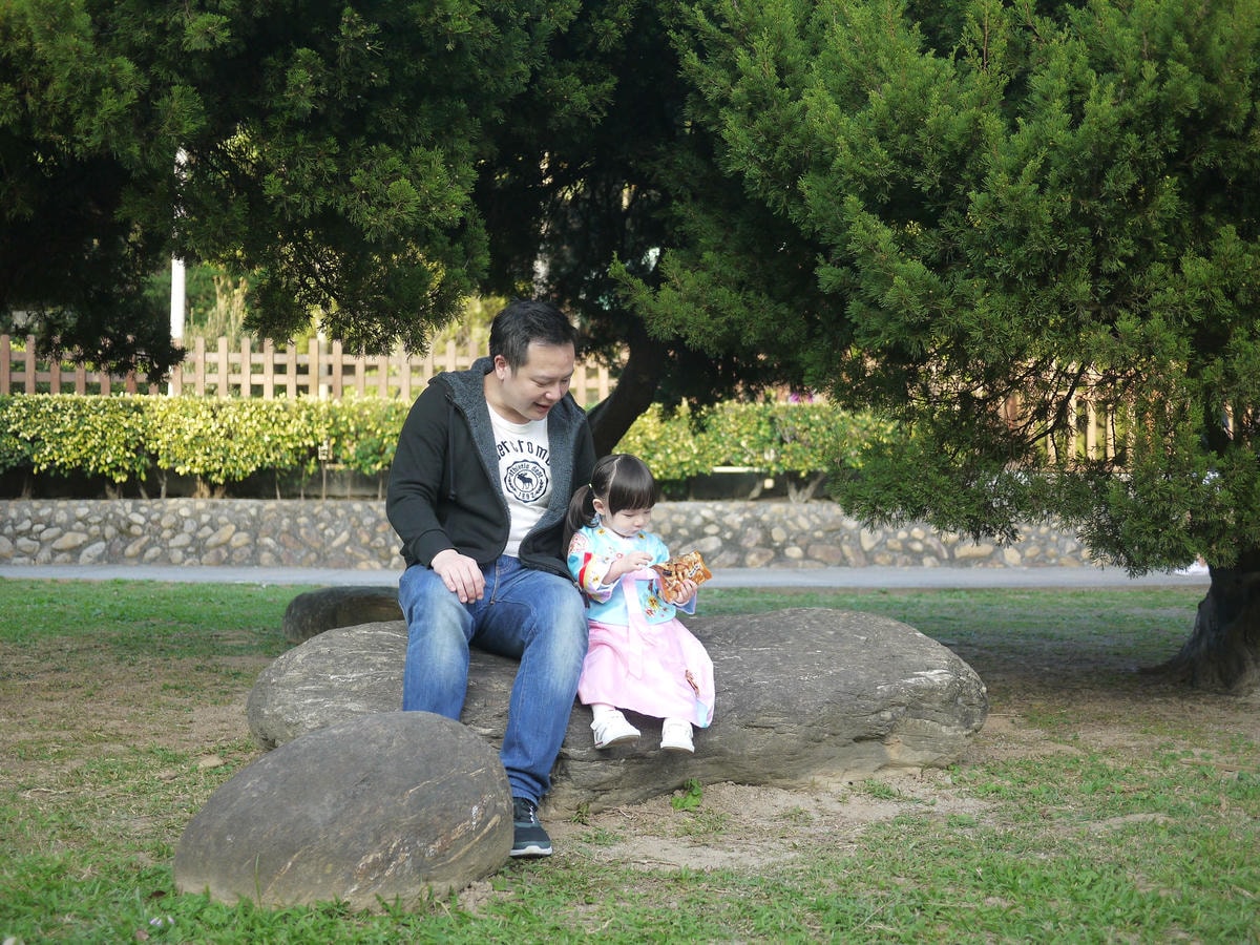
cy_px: 472
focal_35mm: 40
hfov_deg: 46.8
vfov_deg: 36.0
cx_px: 630
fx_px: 1456
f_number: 1.7
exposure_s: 1/800
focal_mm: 20
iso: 160
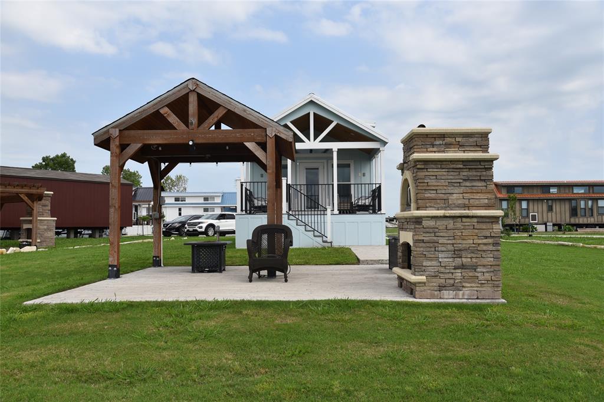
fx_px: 537
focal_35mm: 32
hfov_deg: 58.7
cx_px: 302
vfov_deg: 41.1
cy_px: 201
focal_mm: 32
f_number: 10
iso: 200
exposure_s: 1/400
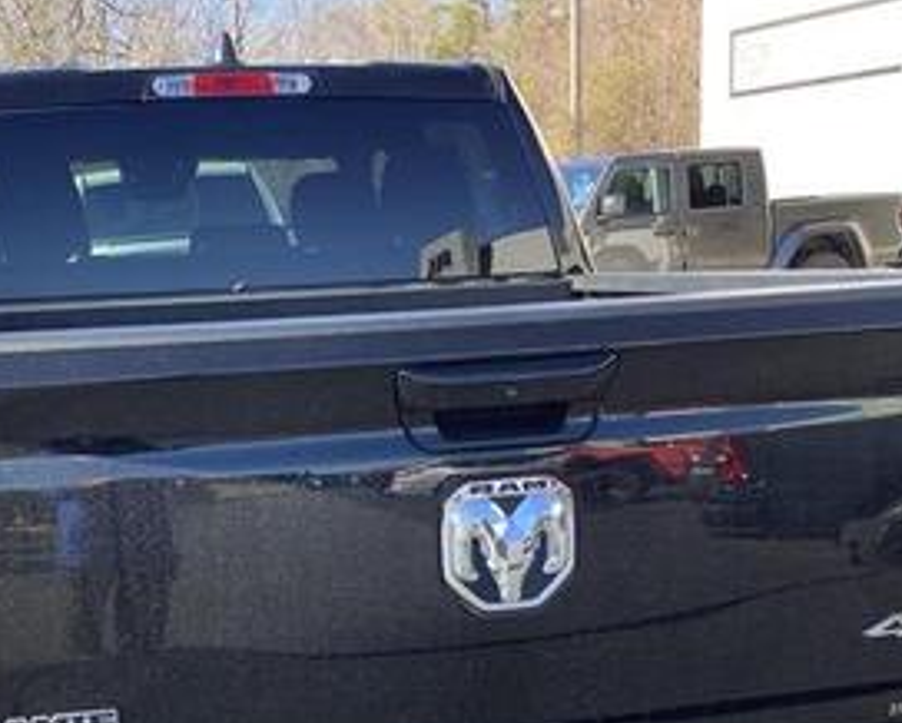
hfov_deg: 33.5
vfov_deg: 26.6
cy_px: 597
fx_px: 1496
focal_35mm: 56
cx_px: 371
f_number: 2.4
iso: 25
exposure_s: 1/120
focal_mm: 3.3
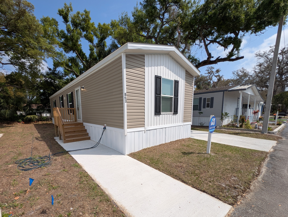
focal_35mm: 12
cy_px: 108
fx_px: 100
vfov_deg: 94.6
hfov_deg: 110.5
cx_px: 144
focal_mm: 2.23
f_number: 1.95
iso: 41
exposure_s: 1/2625
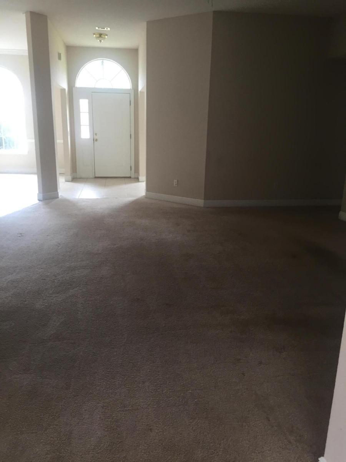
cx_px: 173
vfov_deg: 61.7
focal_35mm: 29
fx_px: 386
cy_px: 231
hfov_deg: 48.2
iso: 50
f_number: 2.2
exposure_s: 1/33
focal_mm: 4.15
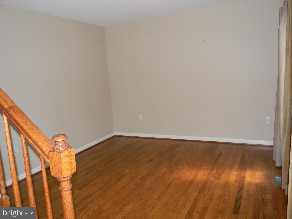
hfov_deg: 63.4
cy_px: 110
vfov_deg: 49.7
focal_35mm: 28
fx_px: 236
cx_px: 146
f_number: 3.5
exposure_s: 1/26
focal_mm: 5
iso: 200
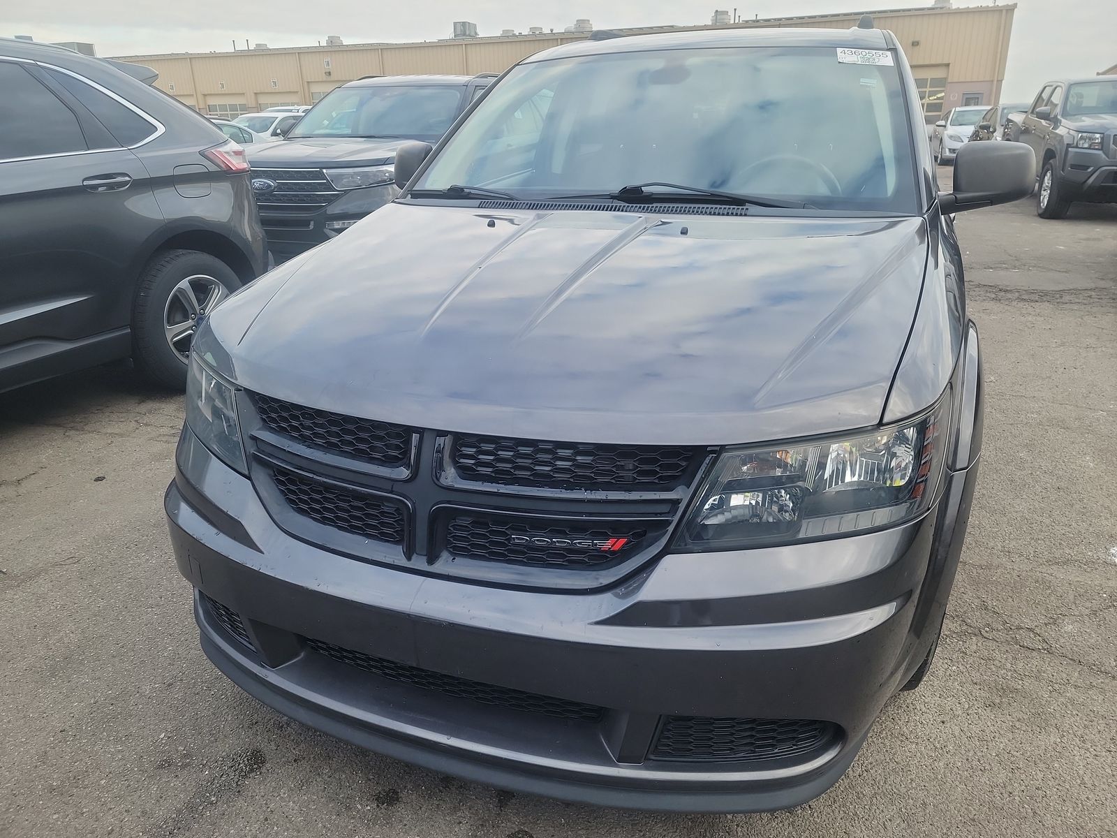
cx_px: 558
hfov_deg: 71.6
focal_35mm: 24
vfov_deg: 56.8
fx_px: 774
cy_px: 419
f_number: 1.8
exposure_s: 1/119
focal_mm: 6.7
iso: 61
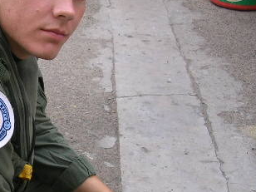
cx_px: -2
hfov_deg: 23.6
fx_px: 584
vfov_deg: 18.7
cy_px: 90
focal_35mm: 79
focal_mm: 5.8
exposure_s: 1/120
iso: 50
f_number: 2.8
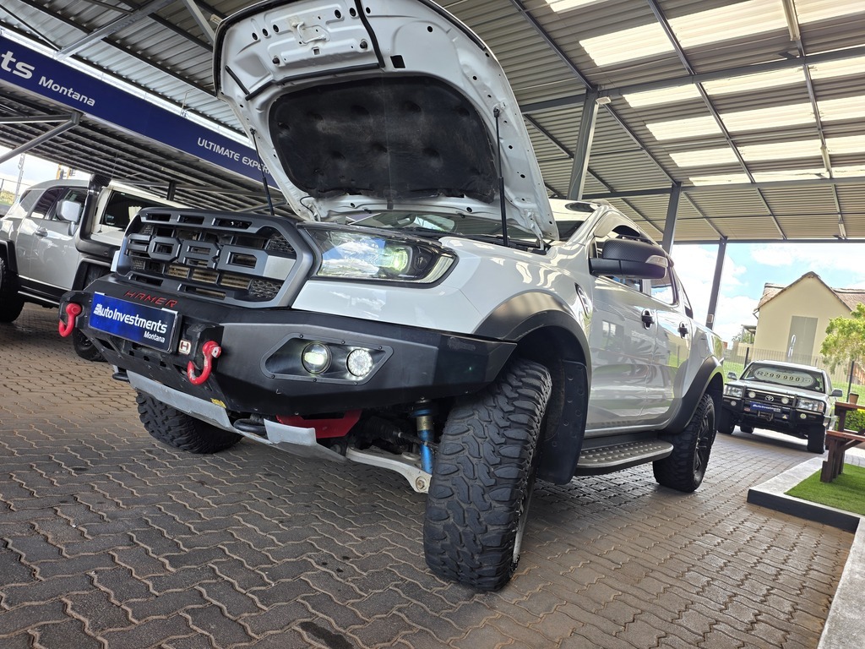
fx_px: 575
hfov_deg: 73.9
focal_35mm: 23
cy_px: 324
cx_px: 432
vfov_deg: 58.9
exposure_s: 1/52.3
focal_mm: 6.25
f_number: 1.7
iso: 16
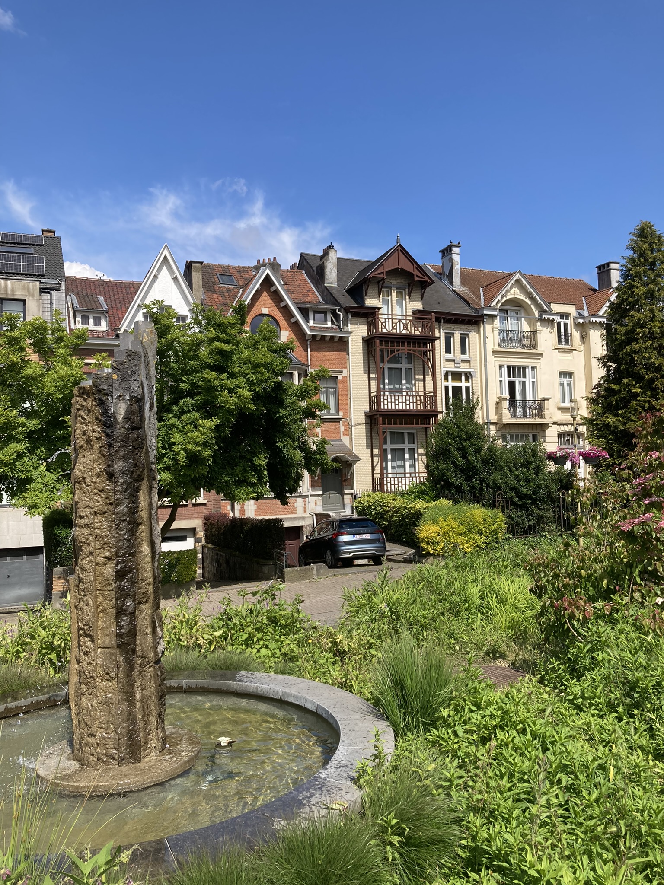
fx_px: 716
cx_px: 332
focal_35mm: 28
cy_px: 442
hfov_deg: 49.7
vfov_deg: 63.4
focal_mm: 3.99
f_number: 1.8
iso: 20
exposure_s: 1/1919
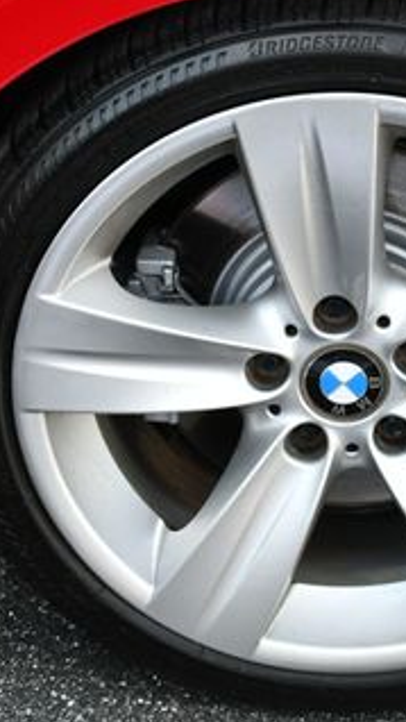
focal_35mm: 76
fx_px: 1454
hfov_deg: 15.7
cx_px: 347
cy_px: 304
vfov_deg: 27.8
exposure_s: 1/250
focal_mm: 18
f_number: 4.5
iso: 400
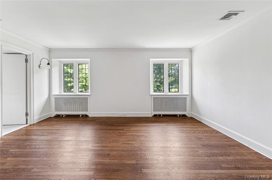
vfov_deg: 81.1
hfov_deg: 104.3
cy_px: 90
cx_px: 136
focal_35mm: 14
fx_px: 106
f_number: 11
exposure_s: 1/4
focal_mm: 14
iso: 200
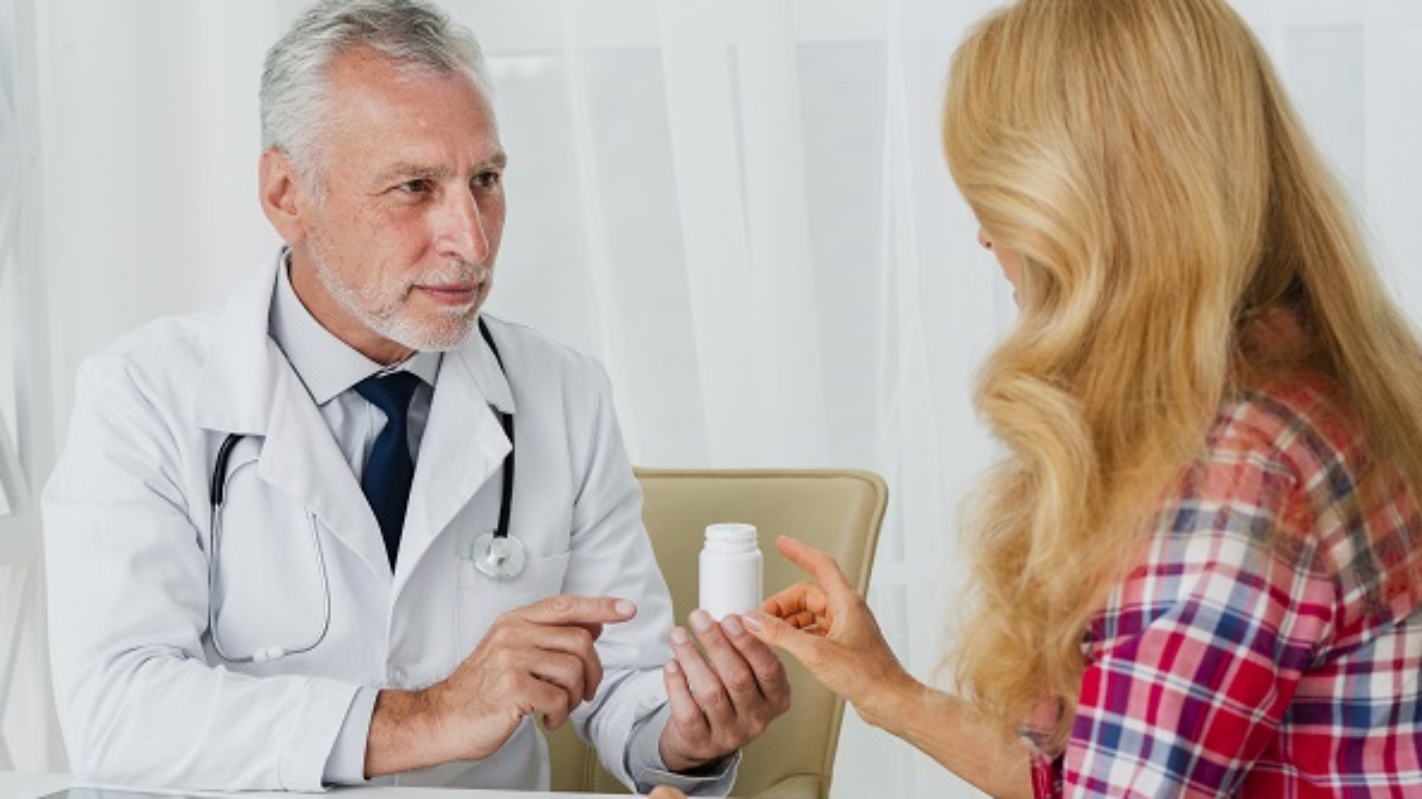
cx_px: 709
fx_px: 3393
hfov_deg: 23.7
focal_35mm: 90
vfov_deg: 13.4
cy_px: 464
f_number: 7.1
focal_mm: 85
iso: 160
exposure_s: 1/160
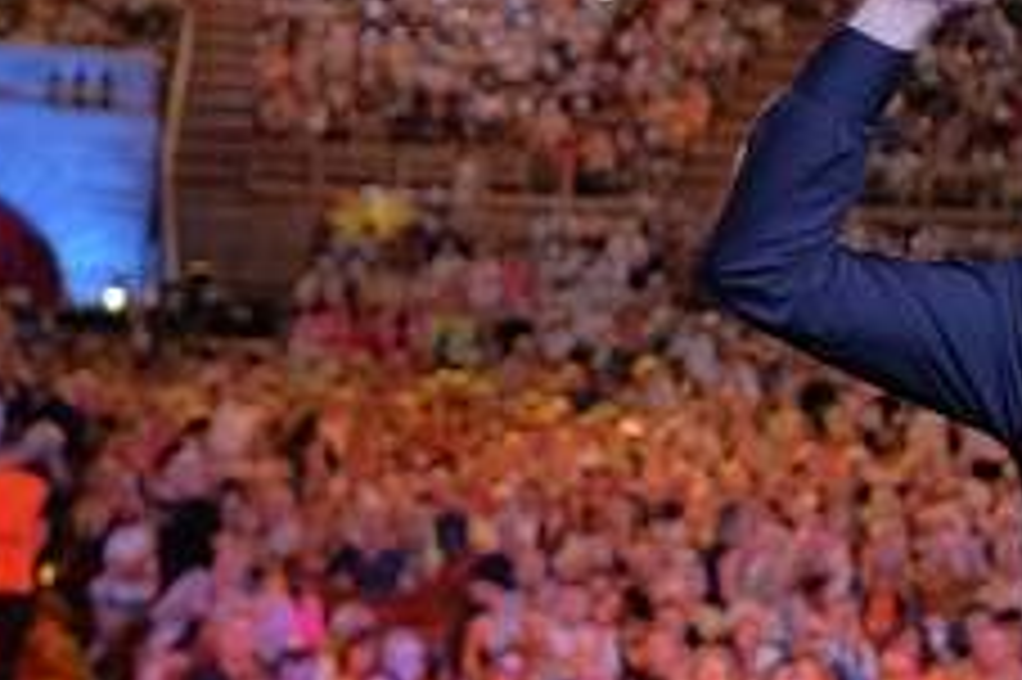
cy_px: 79
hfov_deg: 15.8
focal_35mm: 124
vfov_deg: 11.0
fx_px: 3518
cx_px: 1279
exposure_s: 1/125
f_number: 2.8
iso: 1600
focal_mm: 31.1
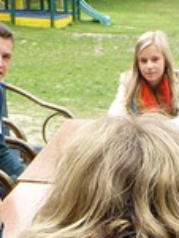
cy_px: 321
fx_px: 660
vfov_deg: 18.8
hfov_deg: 15.4
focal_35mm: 96
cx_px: 120
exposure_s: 1/100
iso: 100
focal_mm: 4.3
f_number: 3.3
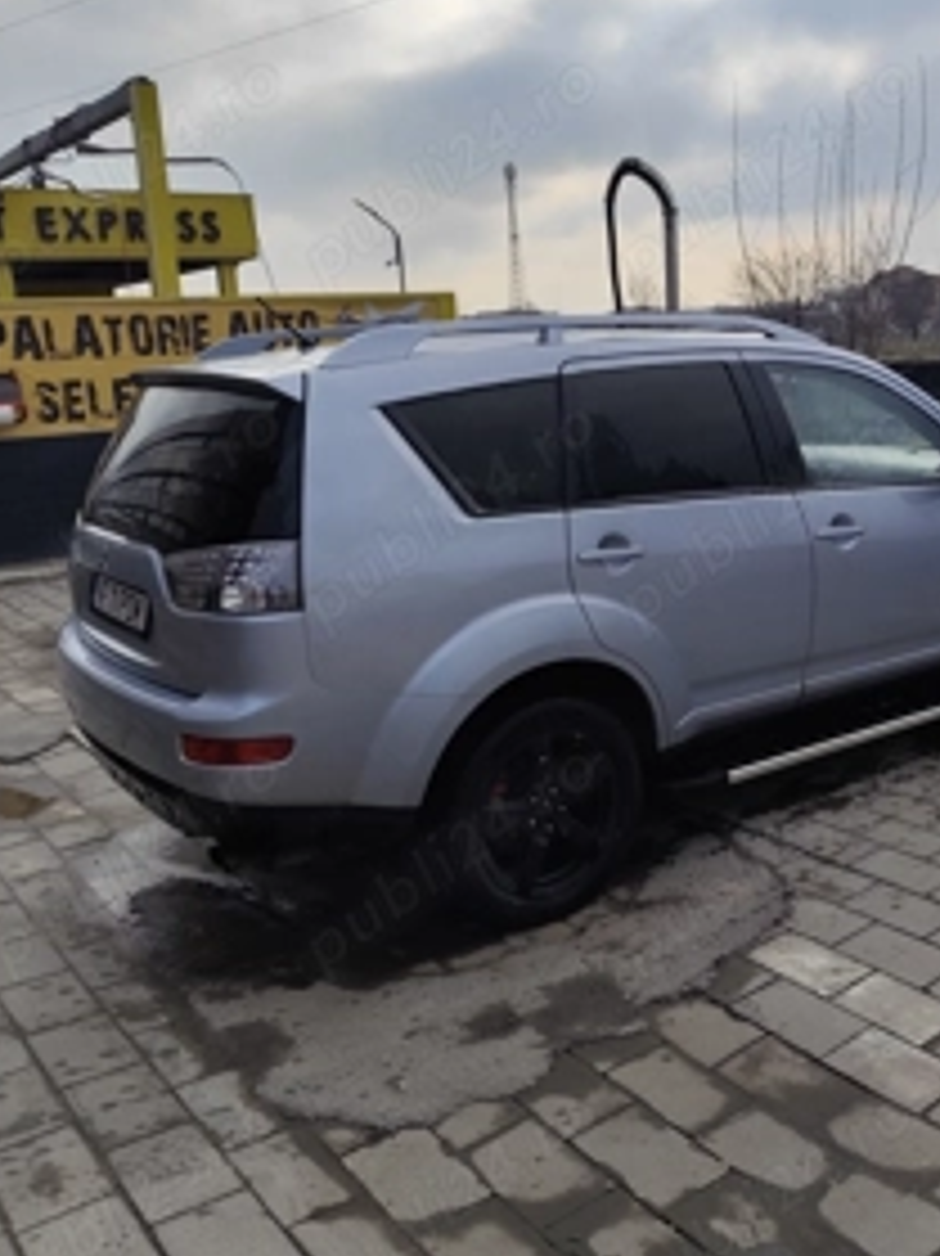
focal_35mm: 33
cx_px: 607
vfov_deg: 55.3
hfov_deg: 42.5
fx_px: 1196
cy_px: 590
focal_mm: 6.19
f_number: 1.65
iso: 50
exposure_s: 1/1530
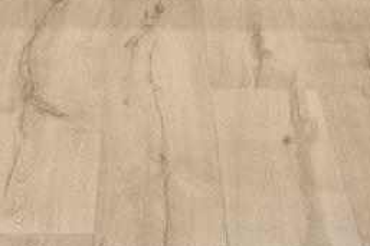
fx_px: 1150
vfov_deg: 9.6
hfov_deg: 18.3
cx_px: 150
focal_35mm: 112
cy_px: -486
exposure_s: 1/6
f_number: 8
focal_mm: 12
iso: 320
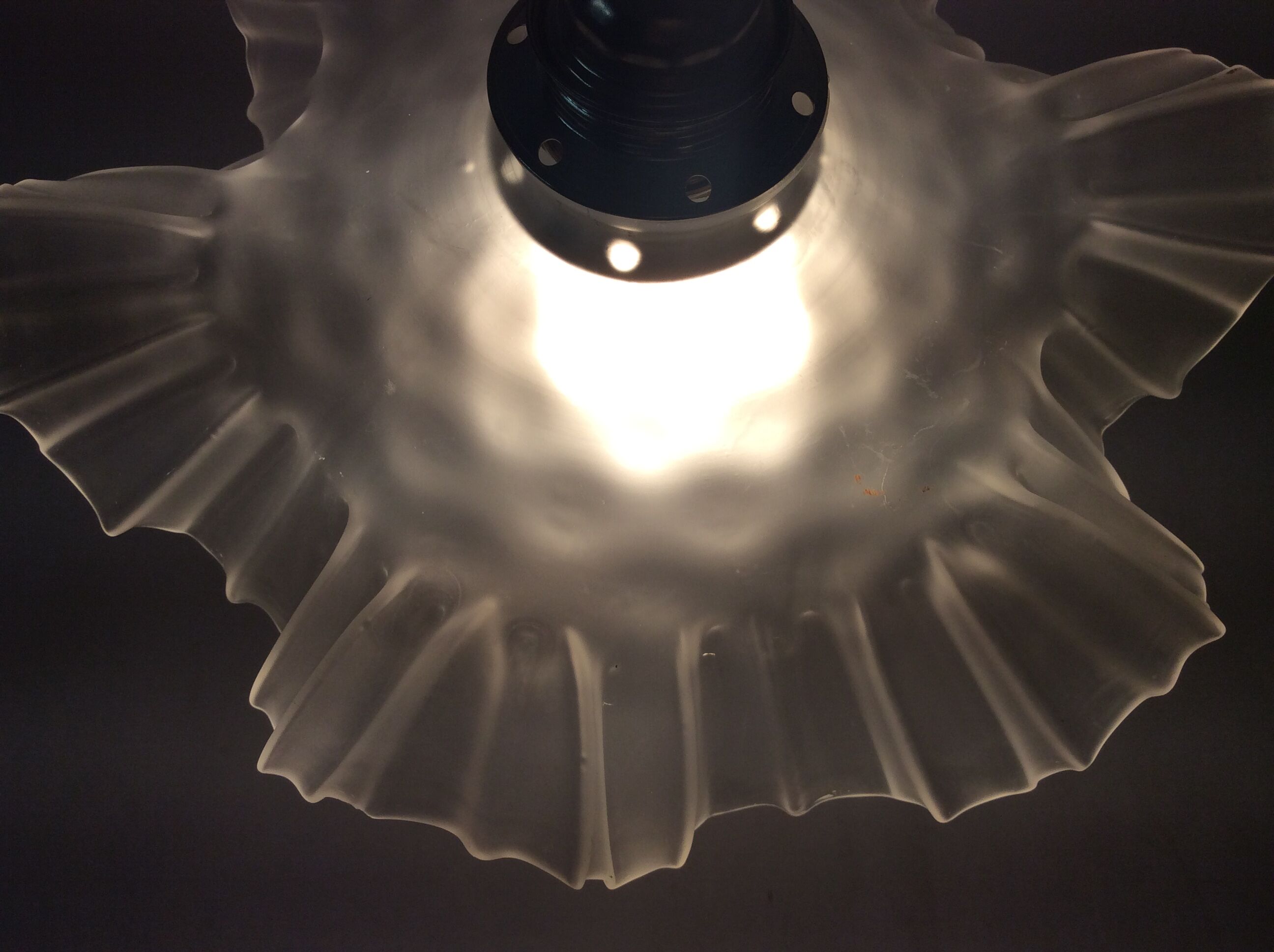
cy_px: 476
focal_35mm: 32
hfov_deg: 56.9
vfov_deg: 44.1
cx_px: 637
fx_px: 1176
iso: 32
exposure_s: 1/338
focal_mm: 3.3
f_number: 2.4
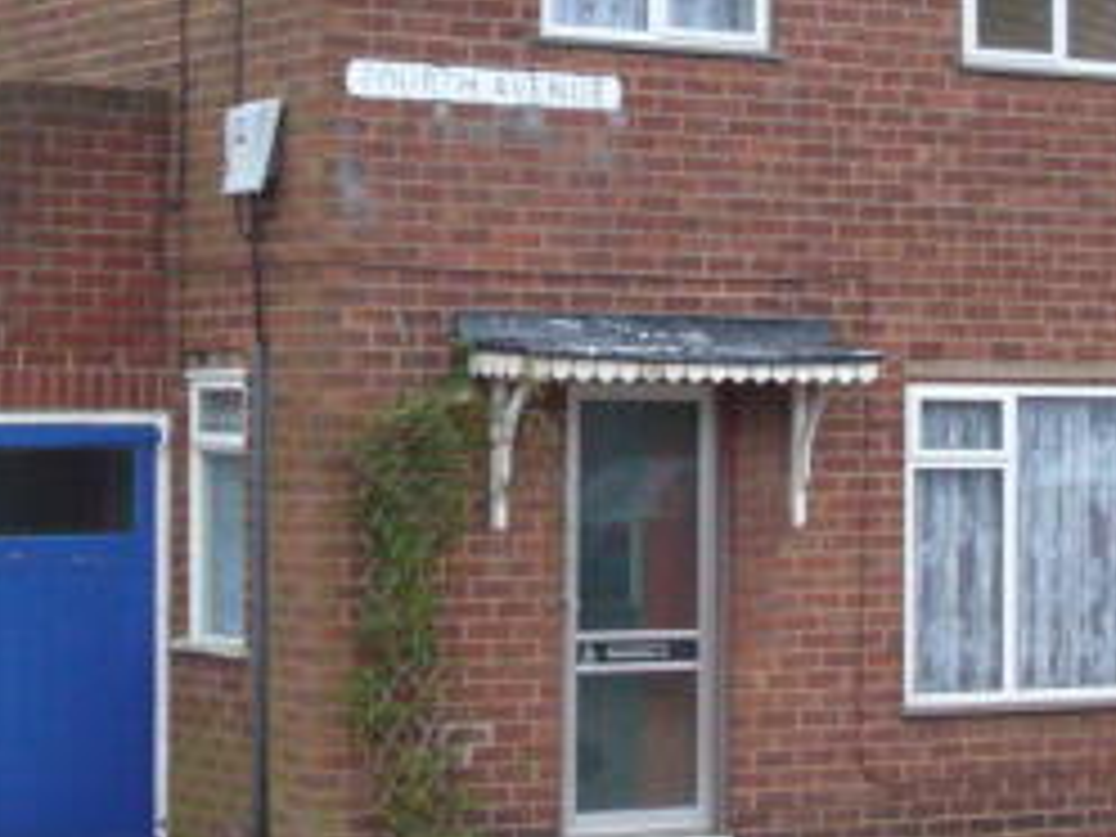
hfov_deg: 17.1
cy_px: 317
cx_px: 556
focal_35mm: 115
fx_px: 3708
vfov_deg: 12.9
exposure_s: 1/30
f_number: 3.6
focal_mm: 8.1
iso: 200
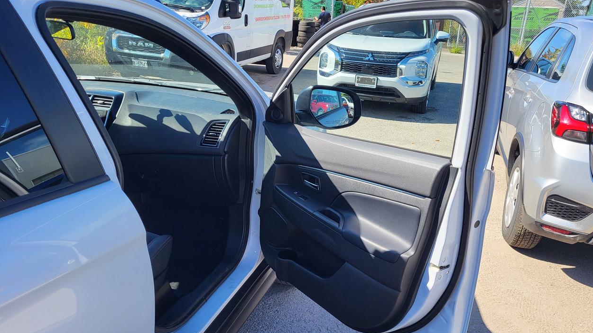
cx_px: 303
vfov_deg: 40.1
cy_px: 191
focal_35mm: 29
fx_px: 456
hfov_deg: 66.1
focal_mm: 5.4
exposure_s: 1/836
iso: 40
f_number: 1.8
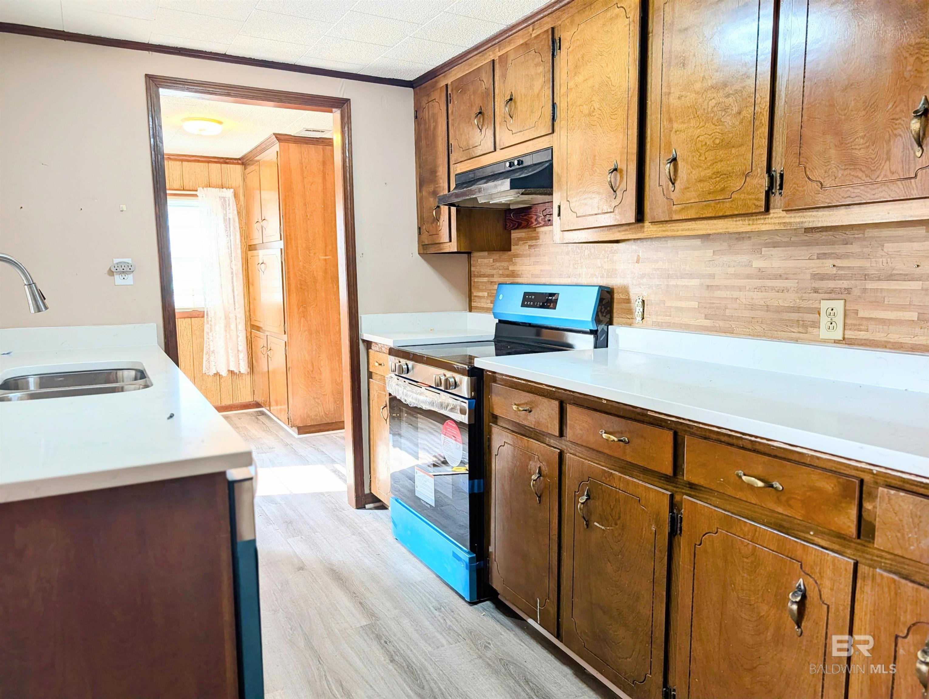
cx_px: 464
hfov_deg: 71.5
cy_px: 350
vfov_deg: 56.9
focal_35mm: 24
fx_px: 645
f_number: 1.68
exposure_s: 1/120
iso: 120
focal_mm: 6.9
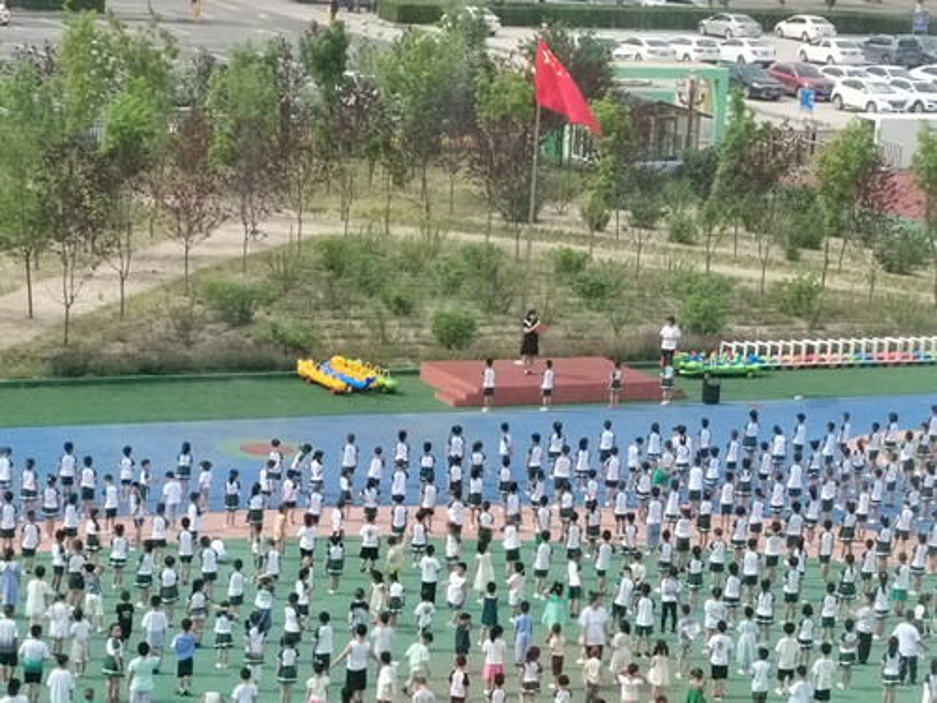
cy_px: 352
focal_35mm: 113
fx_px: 3059
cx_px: 468
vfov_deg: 13.1
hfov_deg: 17.4
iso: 466
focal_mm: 5.52
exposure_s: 1/1605
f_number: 1.9
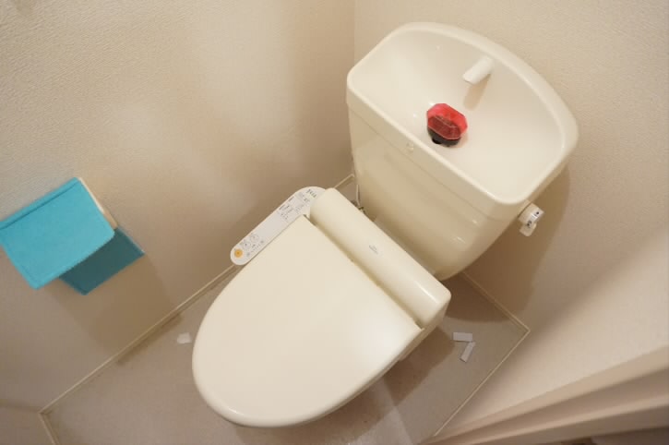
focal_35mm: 24
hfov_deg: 73.8
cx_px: 334
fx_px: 446
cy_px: 222
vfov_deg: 53.0
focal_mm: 16
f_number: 3.5
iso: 3200
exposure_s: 1/125
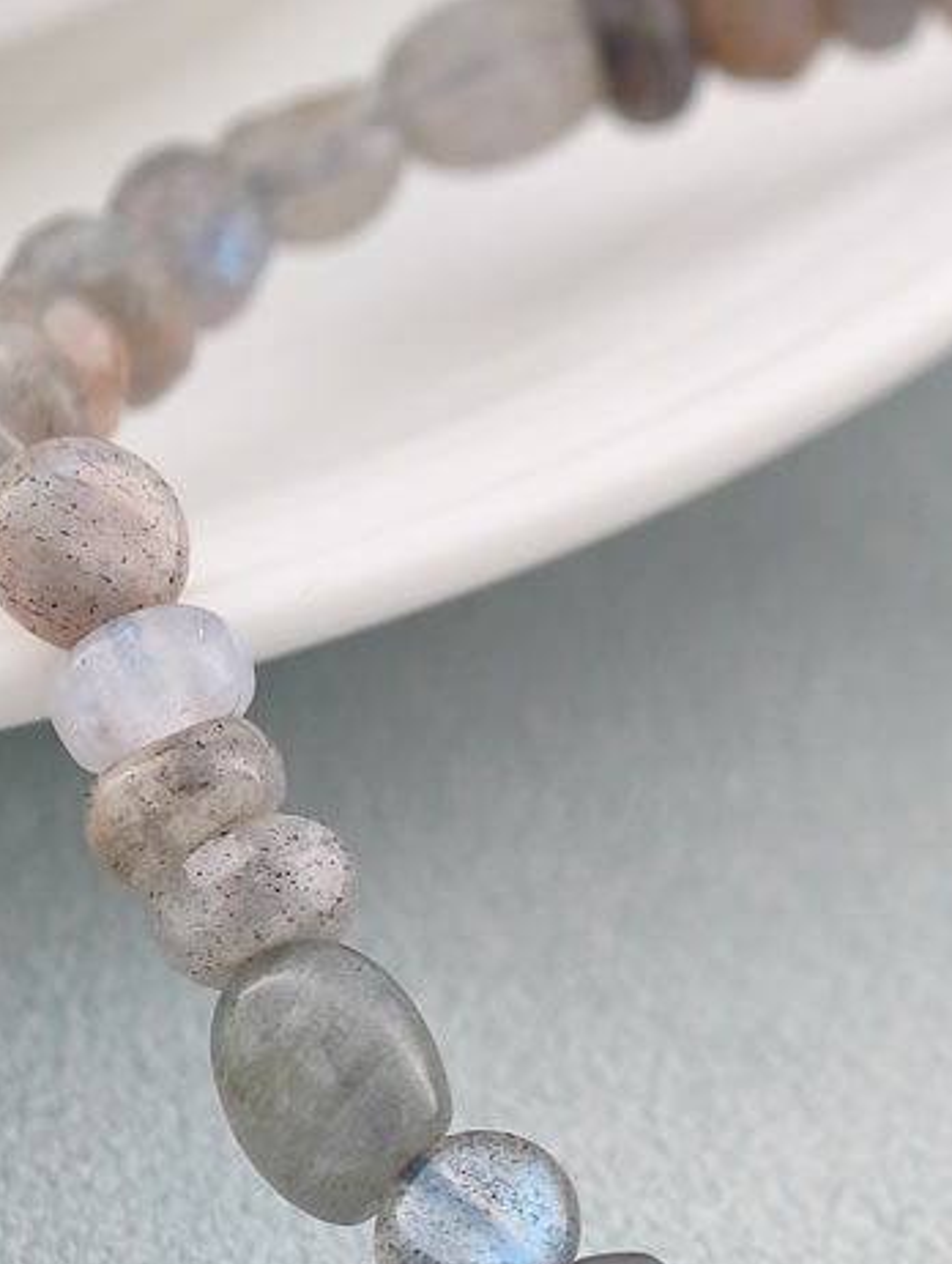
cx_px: 957
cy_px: 784
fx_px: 7752
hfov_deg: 7.0
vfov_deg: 9.3
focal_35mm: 212
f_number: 2.67
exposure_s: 1/160
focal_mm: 22.48
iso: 125
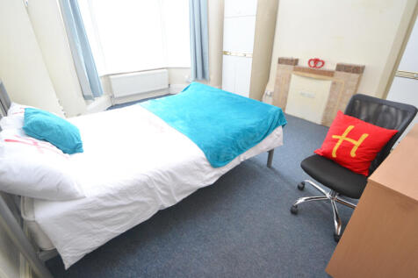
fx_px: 192
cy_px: 139
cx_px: 209
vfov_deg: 72.0
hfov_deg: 95.0
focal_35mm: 16
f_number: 3.5
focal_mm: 11
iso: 640
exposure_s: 1/60
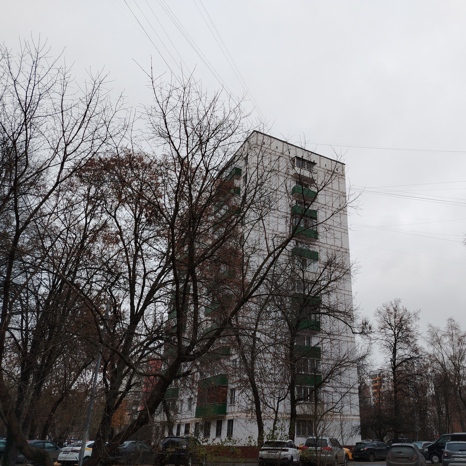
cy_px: 234
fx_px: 442
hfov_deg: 54.9
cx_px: 295
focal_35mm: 29
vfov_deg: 55.6
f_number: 1.75
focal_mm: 5.25
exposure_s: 1/101
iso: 100
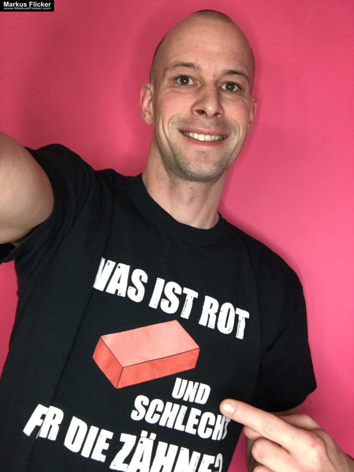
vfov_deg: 58.4
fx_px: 423
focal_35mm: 31
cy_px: 236
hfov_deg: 45.4
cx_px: 177
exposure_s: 1/17
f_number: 2.2
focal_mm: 2.65
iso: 40
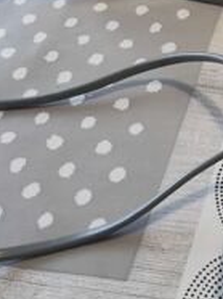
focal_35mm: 93
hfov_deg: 14.6
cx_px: 355
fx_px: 801
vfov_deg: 18.6
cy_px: -151
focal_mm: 5.53
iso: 100
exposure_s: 1/100
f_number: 1.8
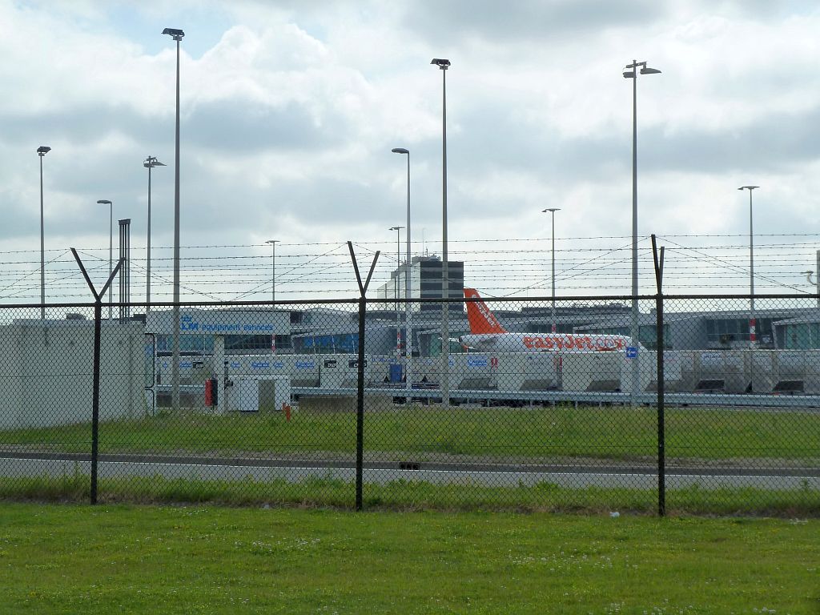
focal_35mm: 78
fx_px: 1848
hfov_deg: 25.0
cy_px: 308
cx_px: 410
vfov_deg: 18.9
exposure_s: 1/400
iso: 125
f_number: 5.6
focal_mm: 12.8
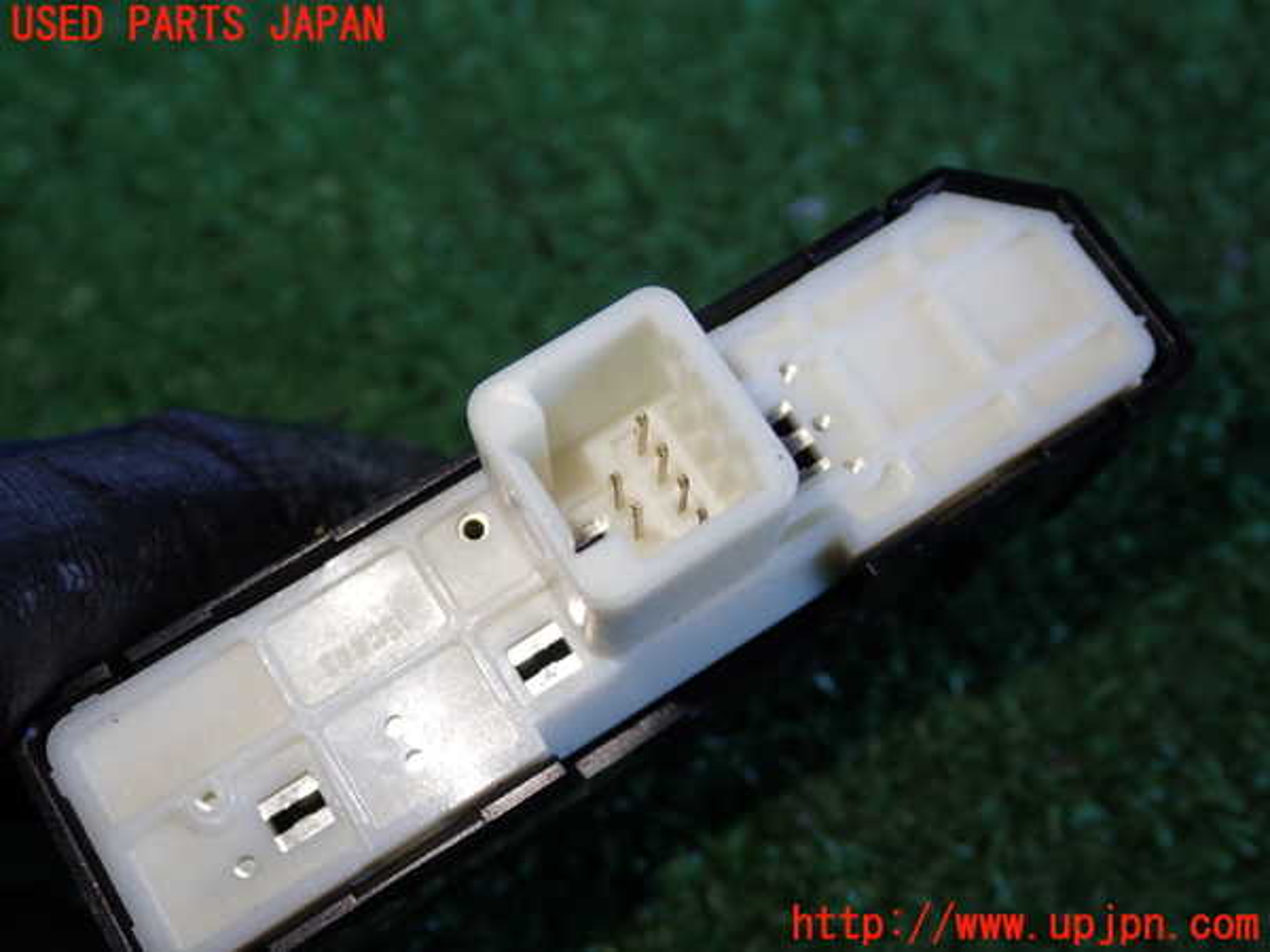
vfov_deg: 32.9
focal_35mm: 44
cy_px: 476
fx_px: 1614
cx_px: 635
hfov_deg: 42.9
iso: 160
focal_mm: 7.84
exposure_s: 1/80
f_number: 2.9
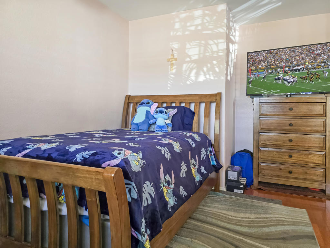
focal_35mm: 23
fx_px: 219
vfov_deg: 58.9
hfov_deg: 73.9
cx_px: 165
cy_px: 124
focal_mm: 6.3
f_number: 1.7
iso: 640
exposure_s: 1/120
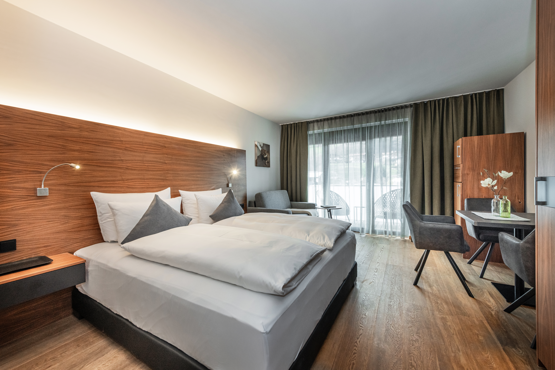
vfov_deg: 81.2
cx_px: 278
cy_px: 185
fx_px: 216
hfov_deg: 104.3
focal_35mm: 14
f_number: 8
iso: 400
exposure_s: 1/30
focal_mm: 14
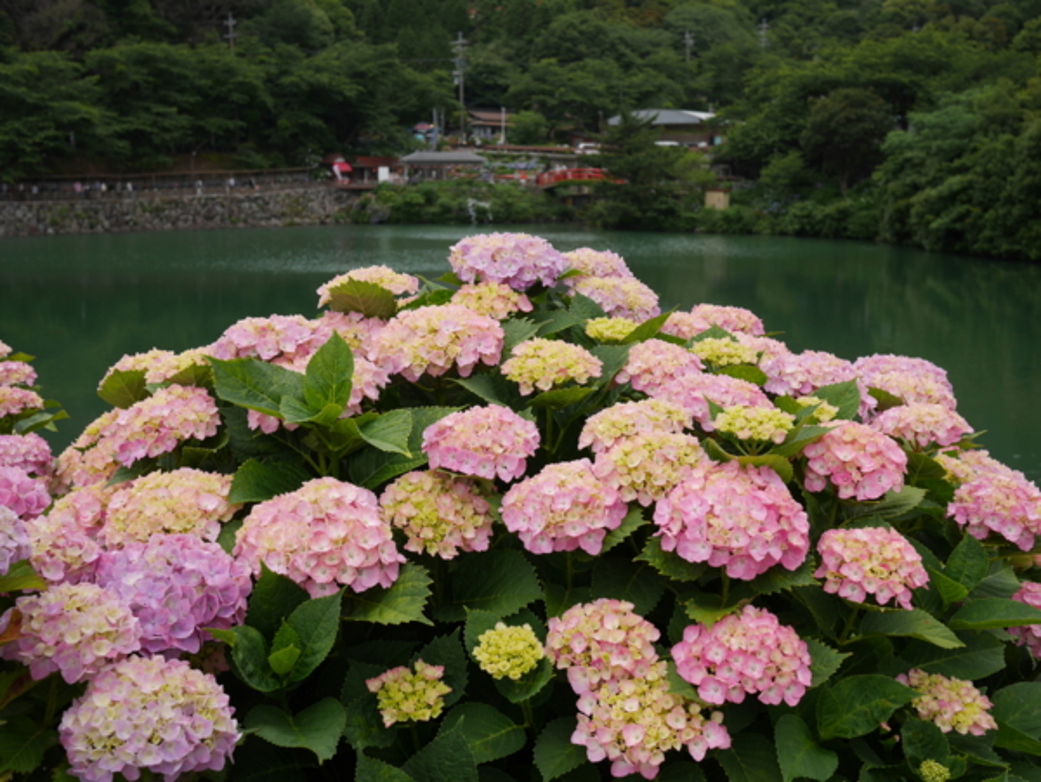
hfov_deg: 46.8
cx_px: 520
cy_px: 391
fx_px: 1204
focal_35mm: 40
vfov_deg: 36.0
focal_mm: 20
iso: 200
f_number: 5
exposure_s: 1/800
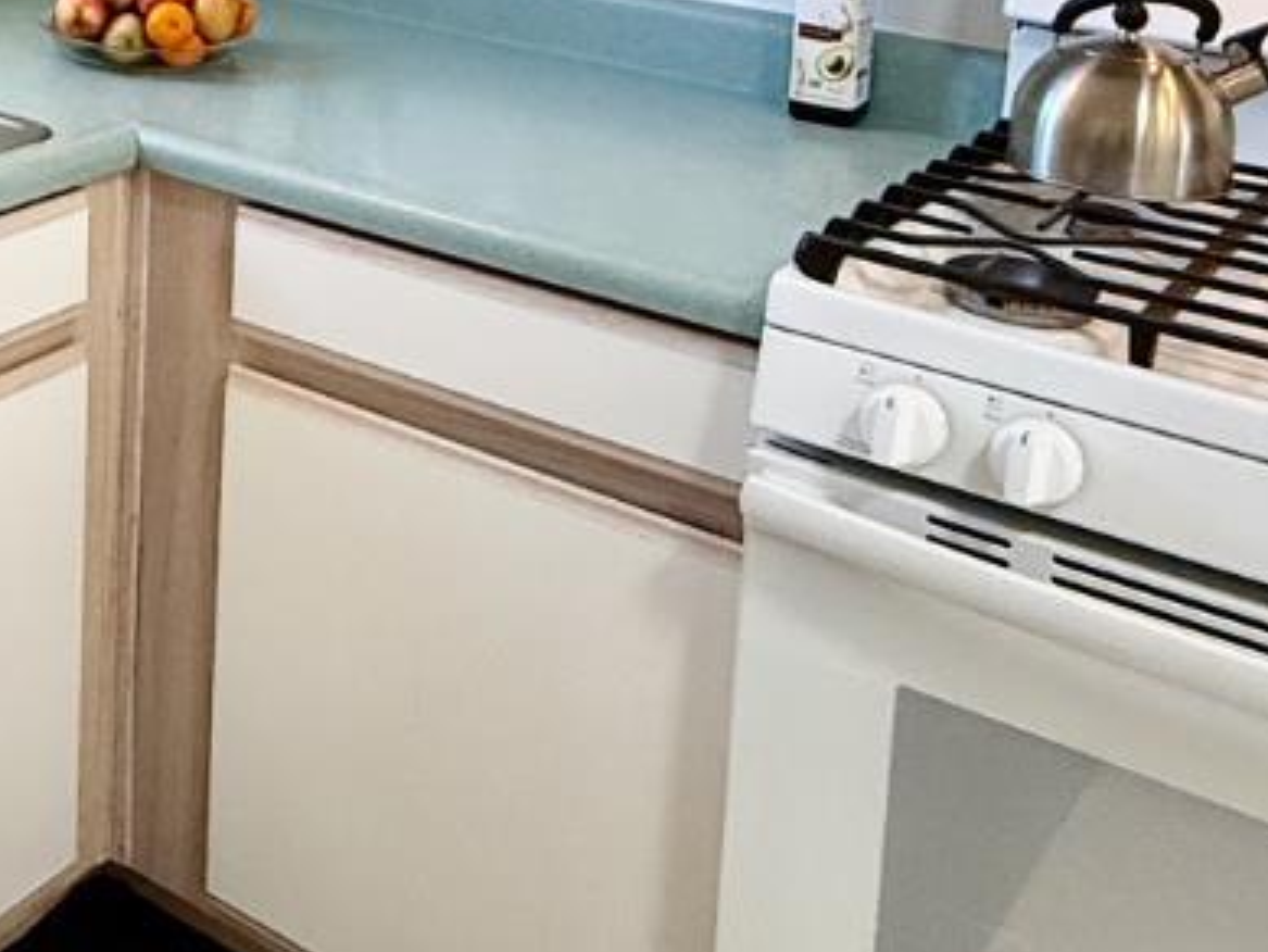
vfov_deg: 24.5
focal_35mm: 54
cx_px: 137
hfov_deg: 33.7
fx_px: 1979
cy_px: -187
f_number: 2.2
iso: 200
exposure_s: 1/120
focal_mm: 2.22
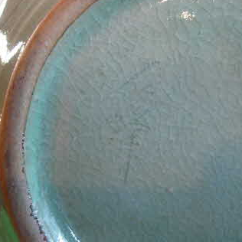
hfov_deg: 34.5
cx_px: 150
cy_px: 134
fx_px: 388
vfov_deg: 34.6
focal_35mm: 49
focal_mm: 5.8
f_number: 2.8
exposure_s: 1/20
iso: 200
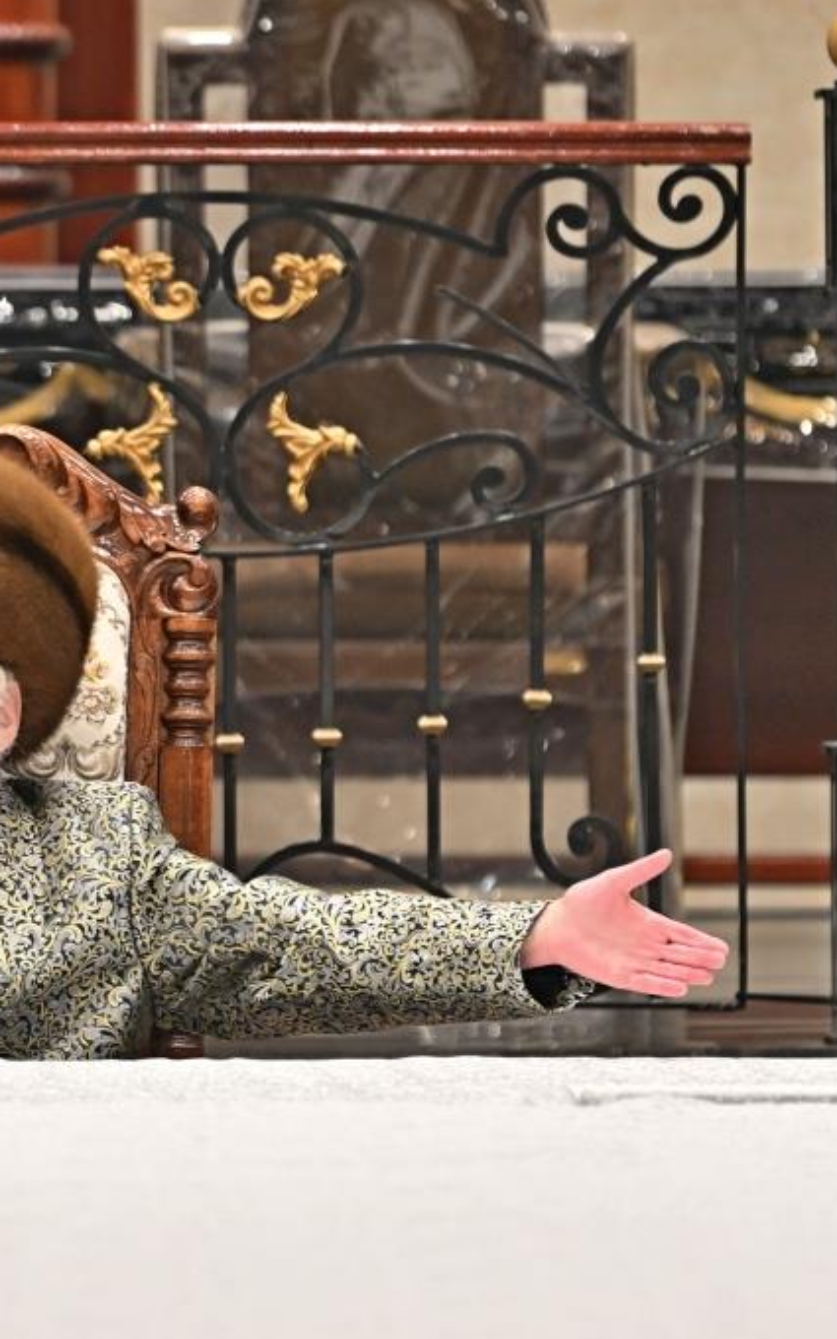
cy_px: 670
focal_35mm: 425
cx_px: -112
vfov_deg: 4.9
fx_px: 15511
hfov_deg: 3.1
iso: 640
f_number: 2.8
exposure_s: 1/800
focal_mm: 185
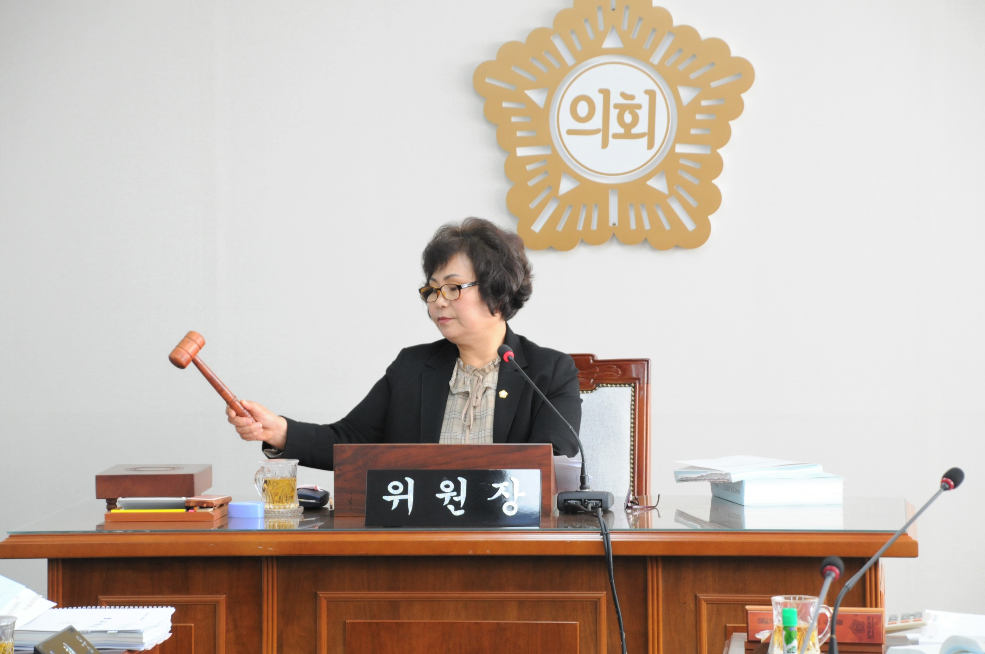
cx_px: 492
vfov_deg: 9.6
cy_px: 327
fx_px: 3894
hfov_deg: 14.4
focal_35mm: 142
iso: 800
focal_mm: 95
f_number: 5.3
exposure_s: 1/50
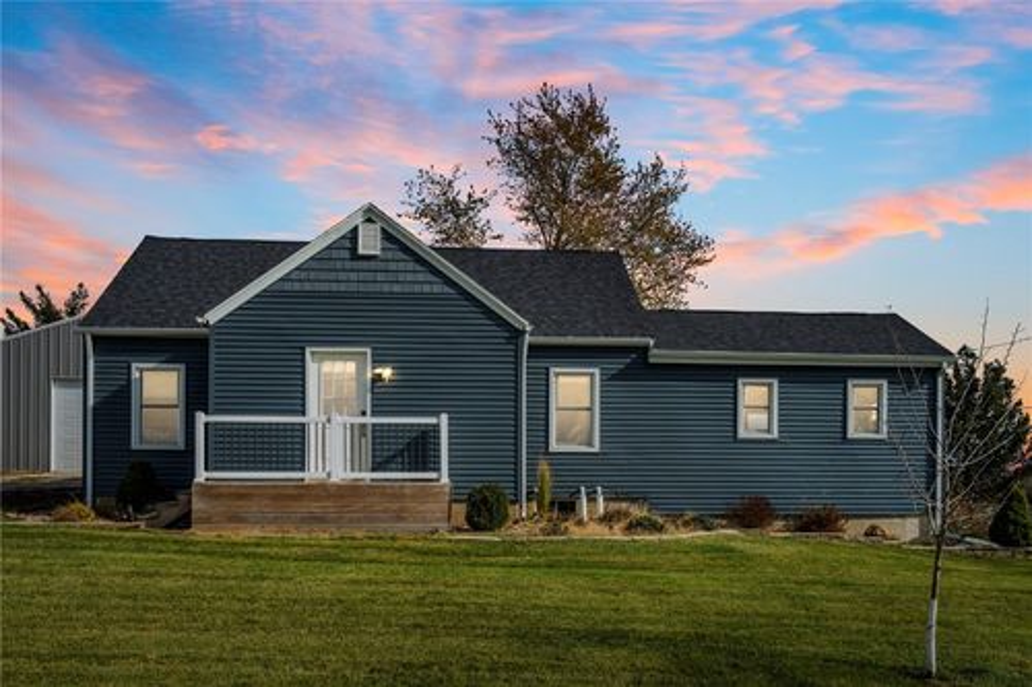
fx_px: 917
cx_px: 516
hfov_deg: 58.7
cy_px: 344
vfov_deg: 41.1
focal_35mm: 32
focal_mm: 32
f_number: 8
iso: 800
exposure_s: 1/5000
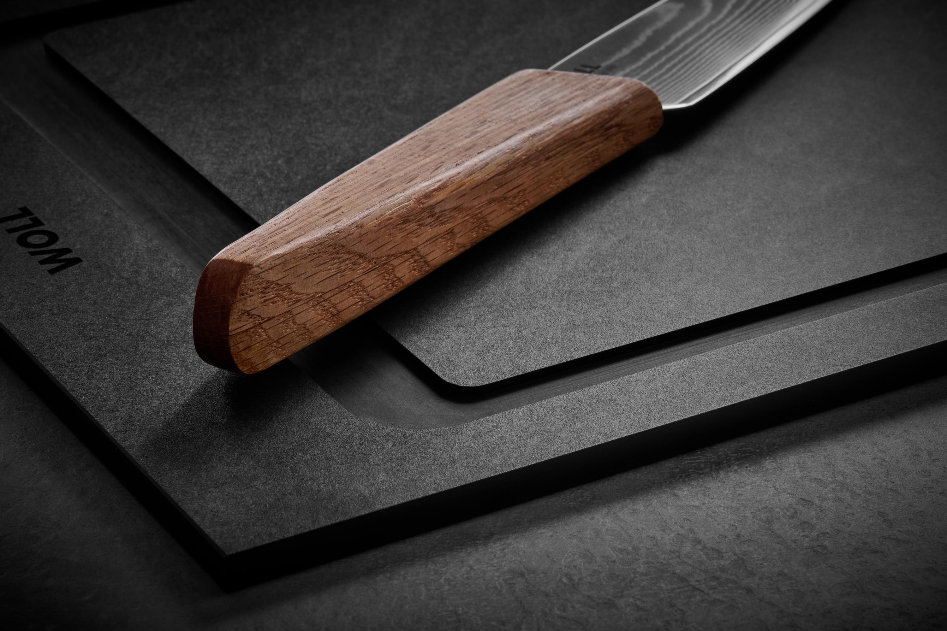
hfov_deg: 19.5
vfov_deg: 13.0
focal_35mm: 105
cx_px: 474
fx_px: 2762
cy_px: 316
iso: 100
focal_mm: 105
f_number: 36
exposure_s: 1/250
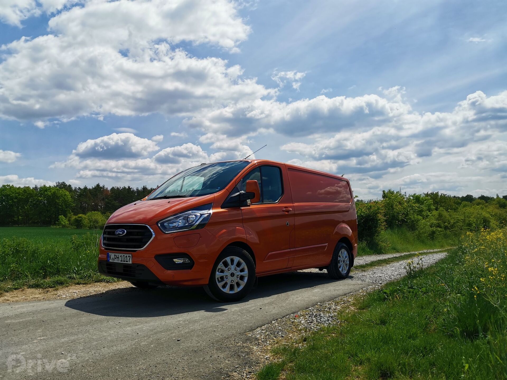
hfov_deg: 67.3
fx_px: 381
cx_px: 254
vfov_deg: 53.1
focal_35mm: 26
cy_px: 190
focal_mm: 4.66
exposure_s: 1/6579
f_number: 1.4
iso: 50
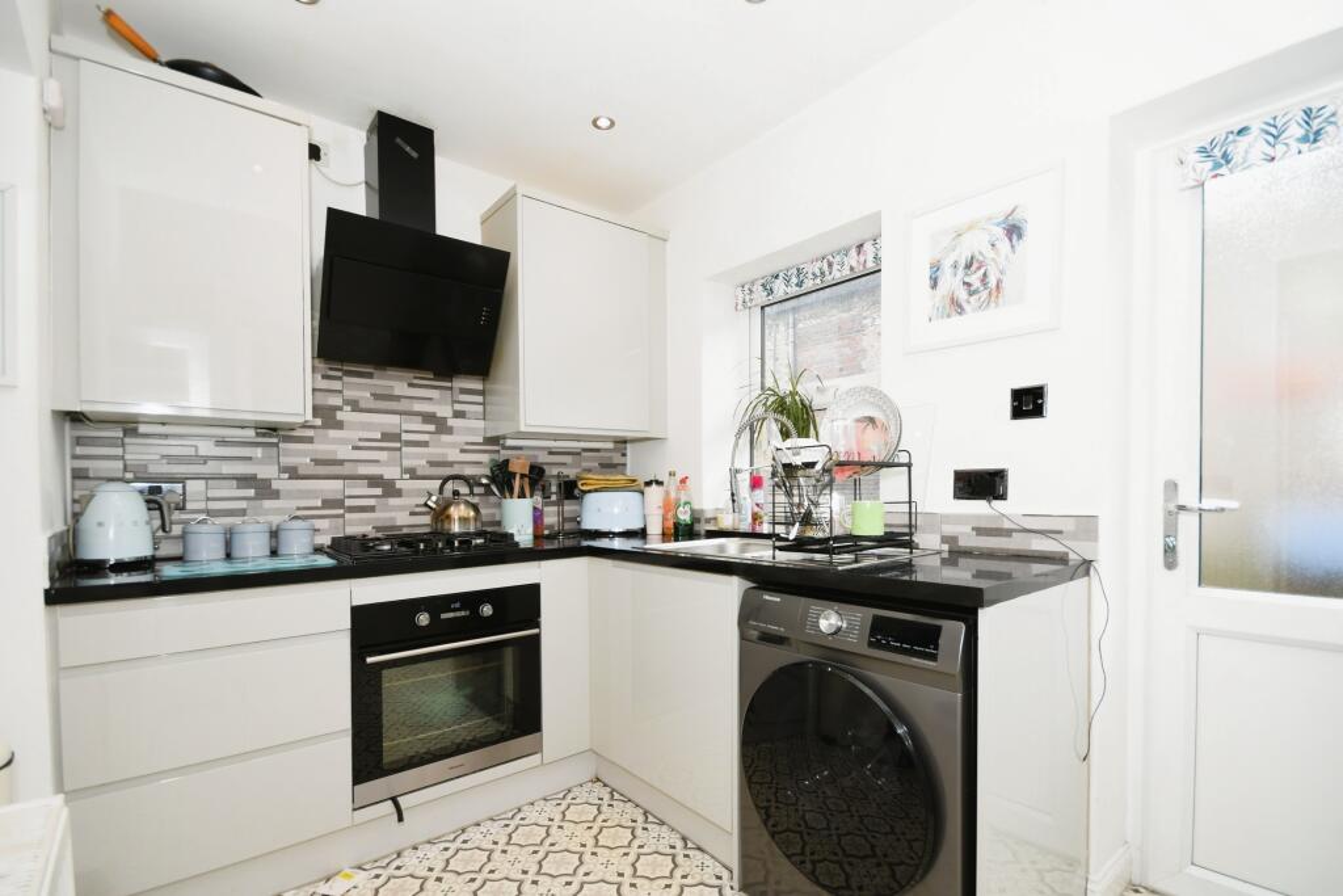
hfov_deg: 100.4
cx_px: 672
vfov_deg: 77.3
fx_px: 560
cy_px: 448
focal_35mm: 15
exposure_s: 1/60
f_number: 8
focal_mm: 10
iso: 400
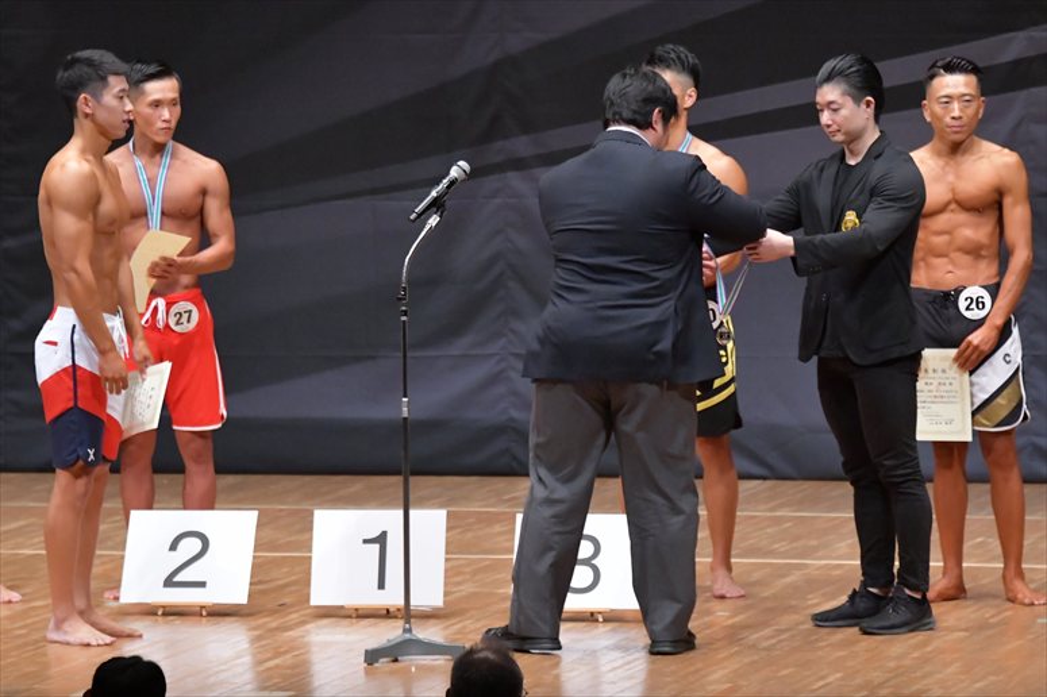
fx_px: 7413
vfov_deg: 5.4
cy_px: 348
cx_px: 524
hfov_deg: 8.1
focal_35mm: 255
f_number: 5.6
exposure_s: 1/400
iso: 8000
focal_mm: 170
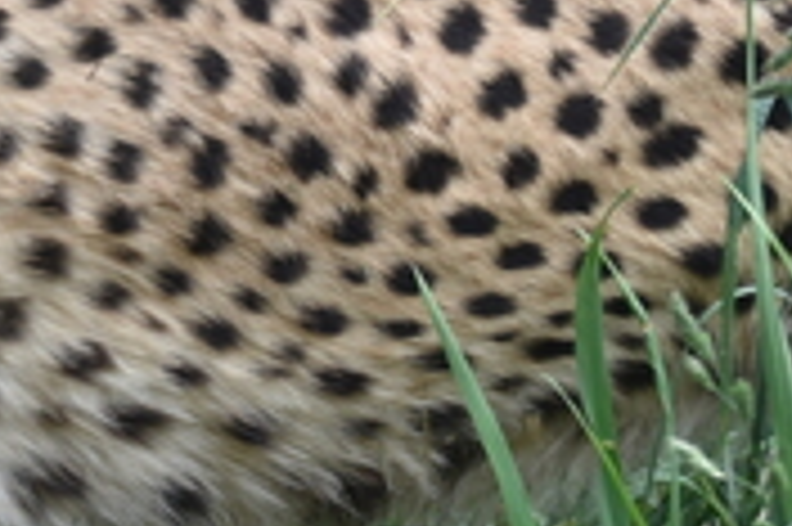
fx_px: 8814
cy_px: 121
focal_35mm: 401
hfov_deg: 5.1
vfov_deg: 3.4
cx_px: 144
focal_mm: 55
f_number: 5
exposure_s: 1/125
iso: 100
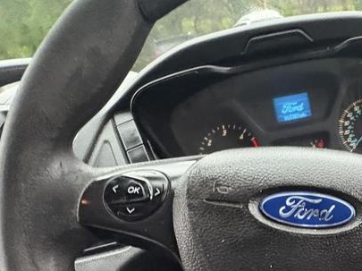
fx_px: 324
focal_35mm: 31
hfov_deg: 50.7
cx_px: 335
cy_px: 230
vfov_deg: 42.6
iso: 800
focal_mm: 2.22
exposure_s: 1/60
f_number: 2.2
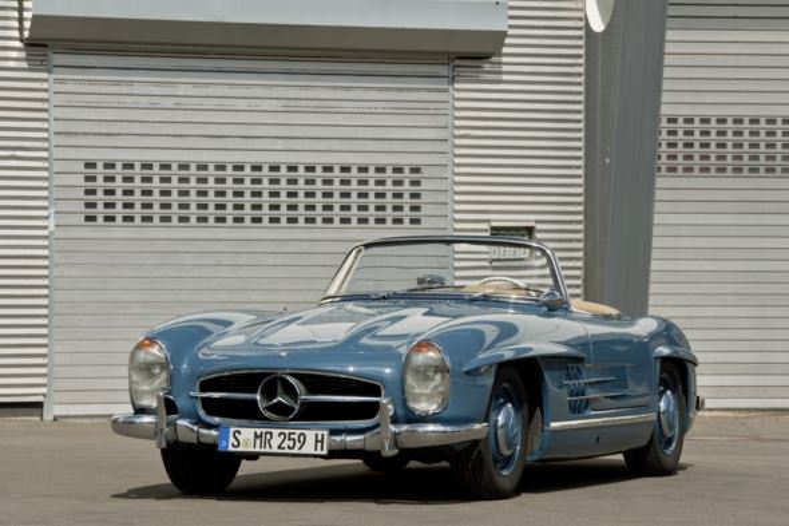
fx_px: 3505
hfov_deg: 12.8
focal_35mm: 160
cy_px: 263
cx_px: 394
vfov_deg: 8.6
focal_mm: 160
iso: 100
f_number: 16
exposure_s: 1/100
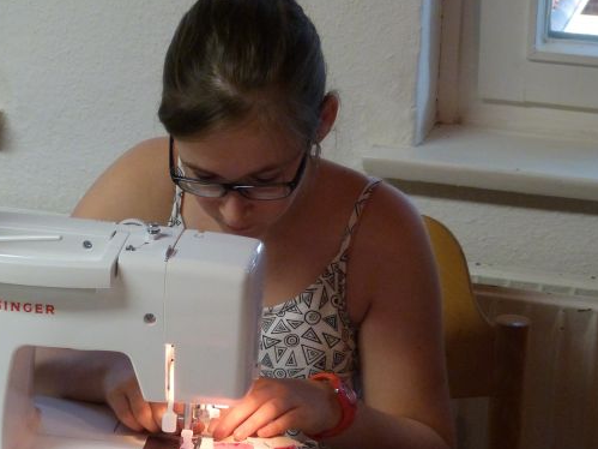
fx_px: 2021
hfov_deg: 16.8
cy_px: 327
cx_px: 200
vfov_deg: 12.6
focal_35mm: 117
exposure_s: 1/60
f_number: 3.3
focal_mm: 13.2
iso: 400
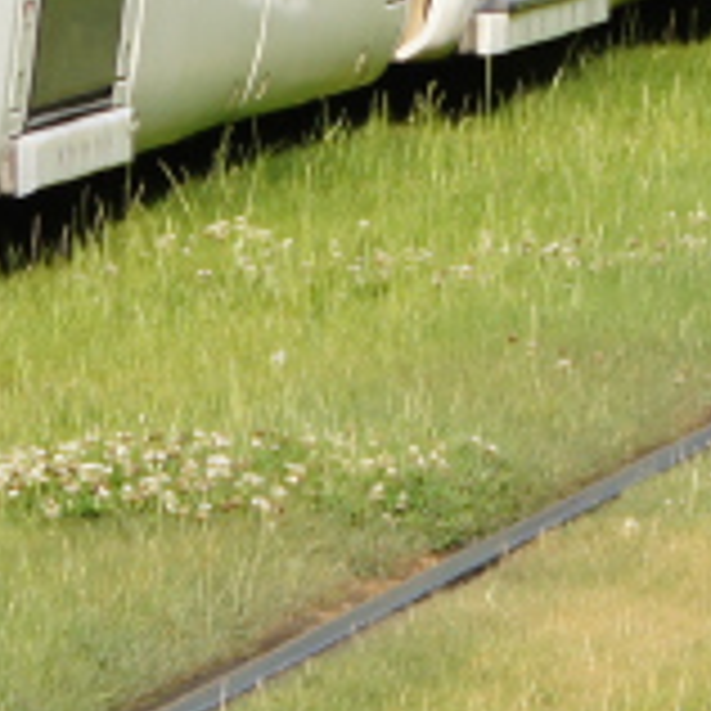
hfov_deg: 2.1
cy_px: -1024
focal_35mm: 837
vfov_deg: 2.1
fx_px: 19450
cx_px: 864
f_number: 9
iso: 100
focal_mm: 80
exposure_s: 1/160
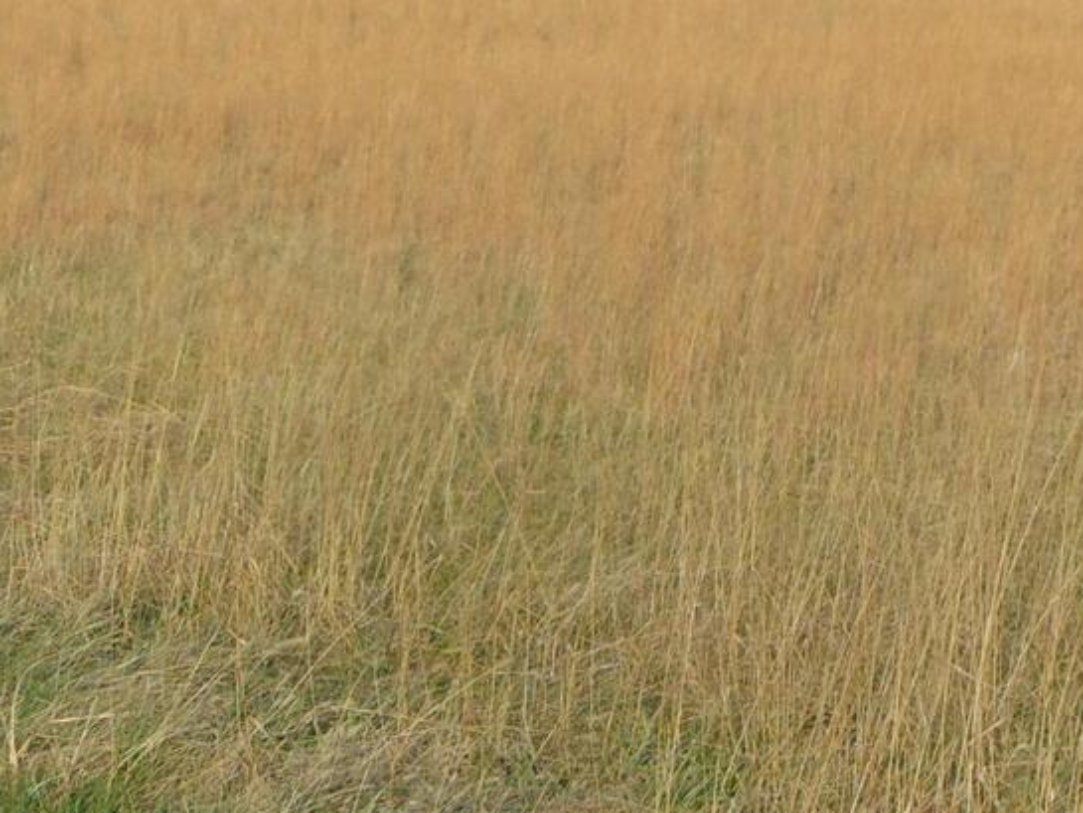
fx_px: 3474
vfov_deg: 13.3
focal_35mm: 111
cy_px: 199
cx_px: 441
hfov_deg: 17.7
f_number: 8.7
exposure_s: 1/200
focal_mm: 7.6
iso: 100
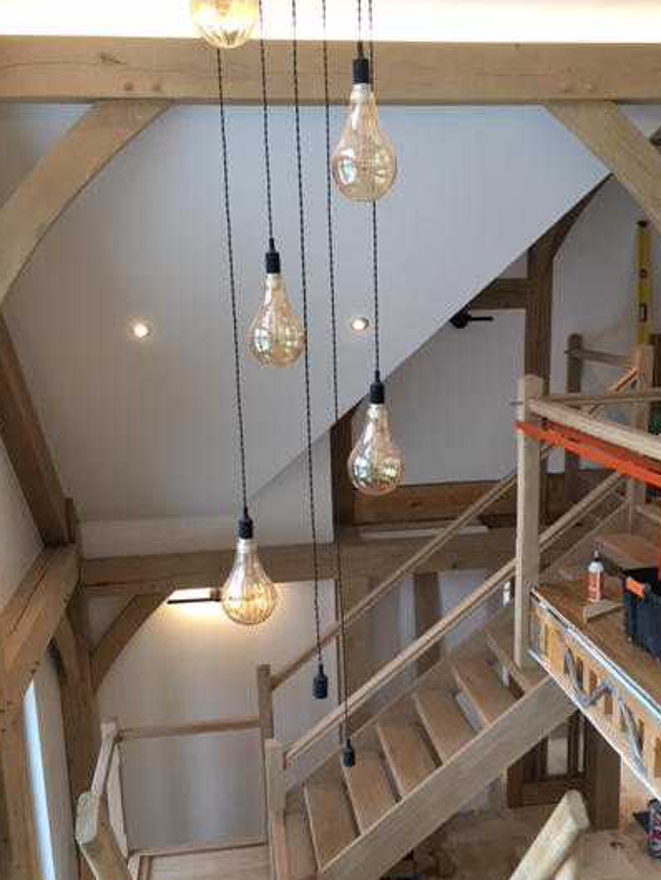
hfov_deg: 40.7
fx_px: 890
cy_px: 501
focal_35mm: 35
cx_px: 352
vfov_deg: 52.4
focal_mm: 4.15
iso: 40
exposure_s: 1/33
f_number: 2.2
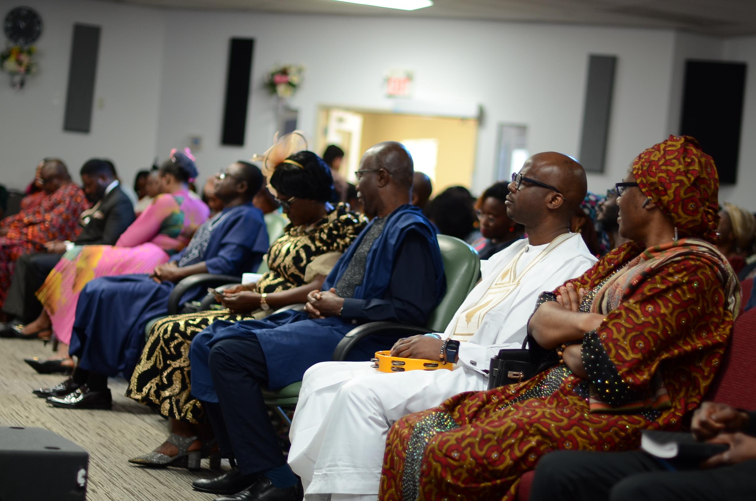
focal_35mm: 75
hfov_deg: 27.0
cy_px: 250
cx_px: 378
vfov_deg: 18.1
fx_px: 1572
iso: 200
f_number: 1.4
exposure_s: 1/100
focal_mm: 50
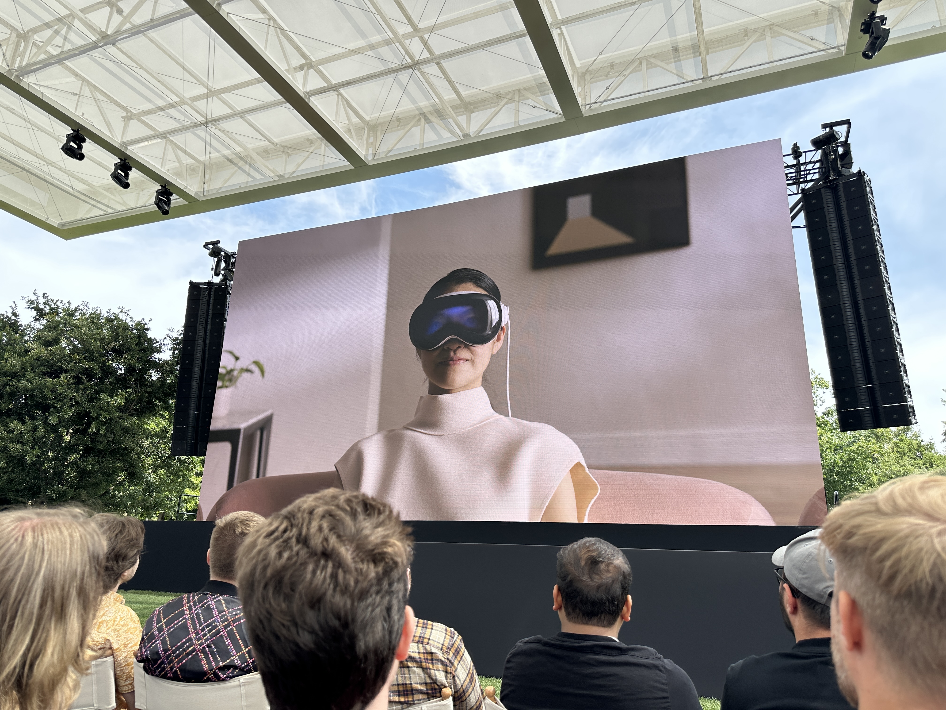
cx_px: 473
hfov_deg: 71.6
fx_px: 656
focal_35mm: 24
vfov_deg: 56.8
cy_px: 355
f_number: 1.78
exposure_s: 1/1721
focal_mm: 6.86
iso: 80
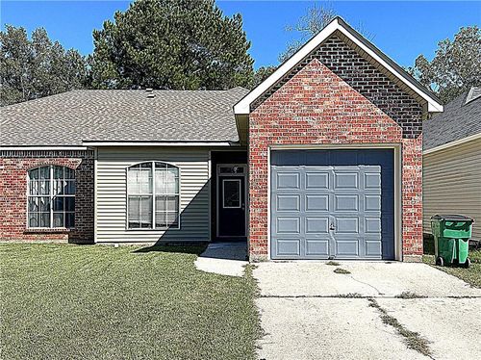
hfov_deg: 71.6
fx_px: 333
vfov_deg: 56.7
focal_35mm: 24
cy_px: 180
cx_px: 240
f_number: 1.78
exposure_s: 1/5348
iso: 80
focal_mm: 6.76
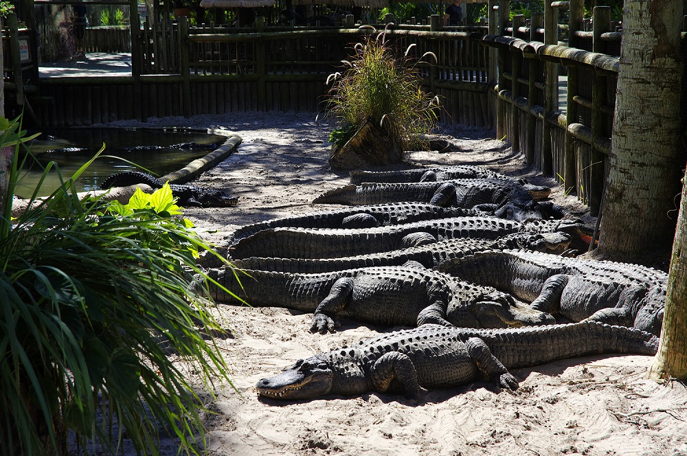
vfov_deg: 18.1
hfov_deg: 27.0
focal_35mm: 75
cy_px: 228
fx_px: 1429
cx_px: 344
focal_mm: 50
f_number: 5
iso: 200
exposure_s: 1/100
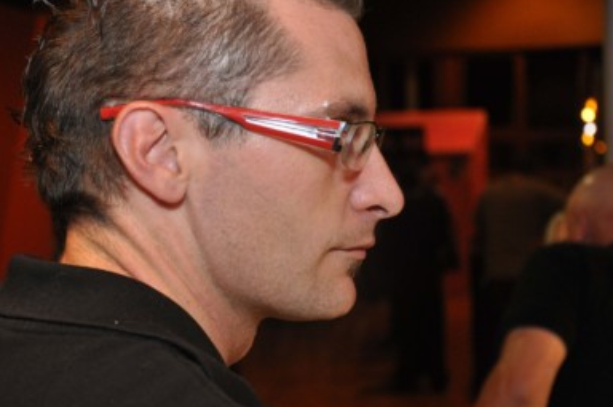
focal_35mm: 82
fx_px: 1394
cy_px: 174
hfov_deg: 24.8
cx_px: 270
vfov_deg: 16.6
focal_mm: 42
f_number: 4.8
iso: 800
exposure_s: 1/60
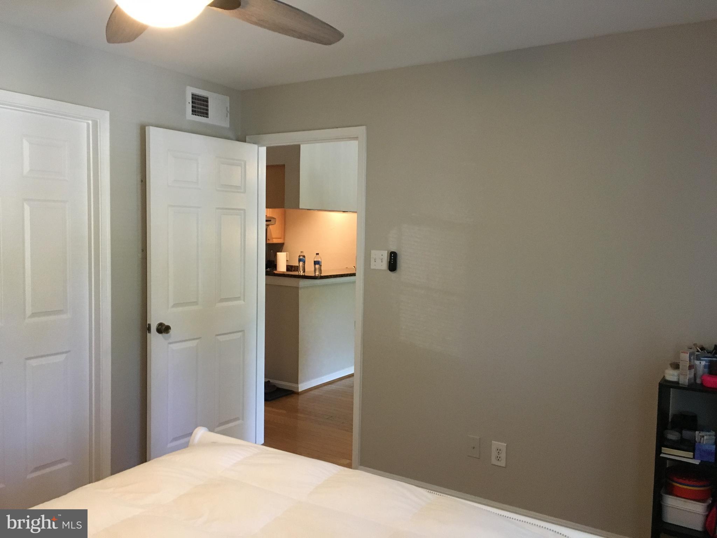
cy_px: 269
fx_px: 601
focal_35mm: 29
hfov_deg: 61.7
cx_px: 358
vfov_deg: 48.2
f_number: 2.2
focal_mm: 4.15
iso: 200
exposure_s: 1/30
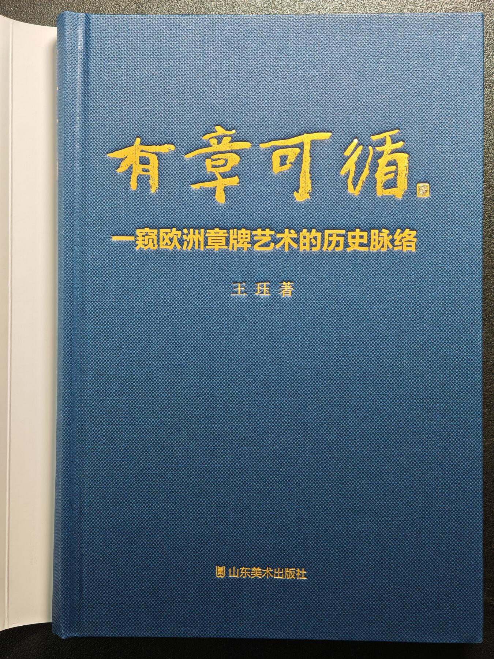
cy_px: 330
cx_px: 247
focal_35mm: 60
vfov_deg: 32.2
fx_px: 1142
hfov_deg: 24.4
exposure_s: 1/63.2
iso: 400
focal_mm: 9
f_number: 2
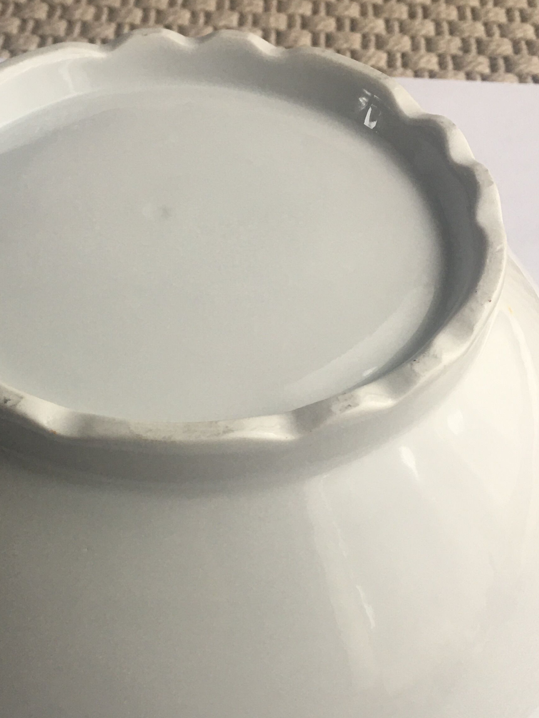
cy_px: 449
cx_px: 155
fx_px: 1059
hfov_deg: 28.3
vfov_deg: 37.3
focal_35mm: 51
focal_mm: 4.15
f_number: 2.2
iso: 25
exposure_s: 1/33
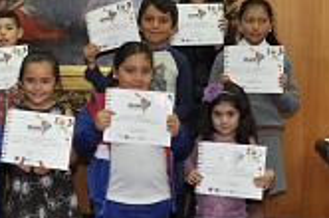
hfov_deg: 28.2
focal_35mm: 69
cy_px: 119
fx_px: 629
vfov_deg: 19.6
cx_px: 33
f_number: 3.5
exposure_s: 1/30
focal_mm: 18
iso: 200
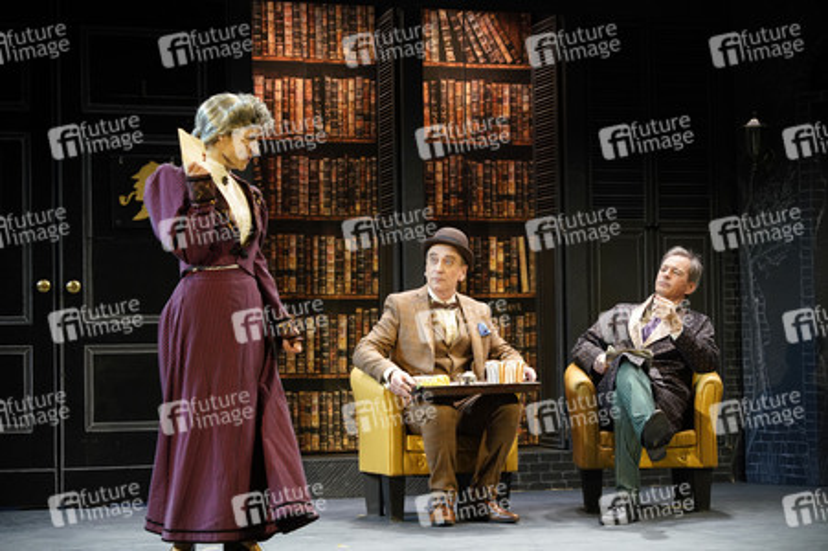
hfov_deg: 25.1
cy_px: 276
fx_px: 1862
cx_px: 414
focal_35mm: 81
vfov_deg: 16.8
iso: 1600
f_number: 4.5
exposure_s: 1/160
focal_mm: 81
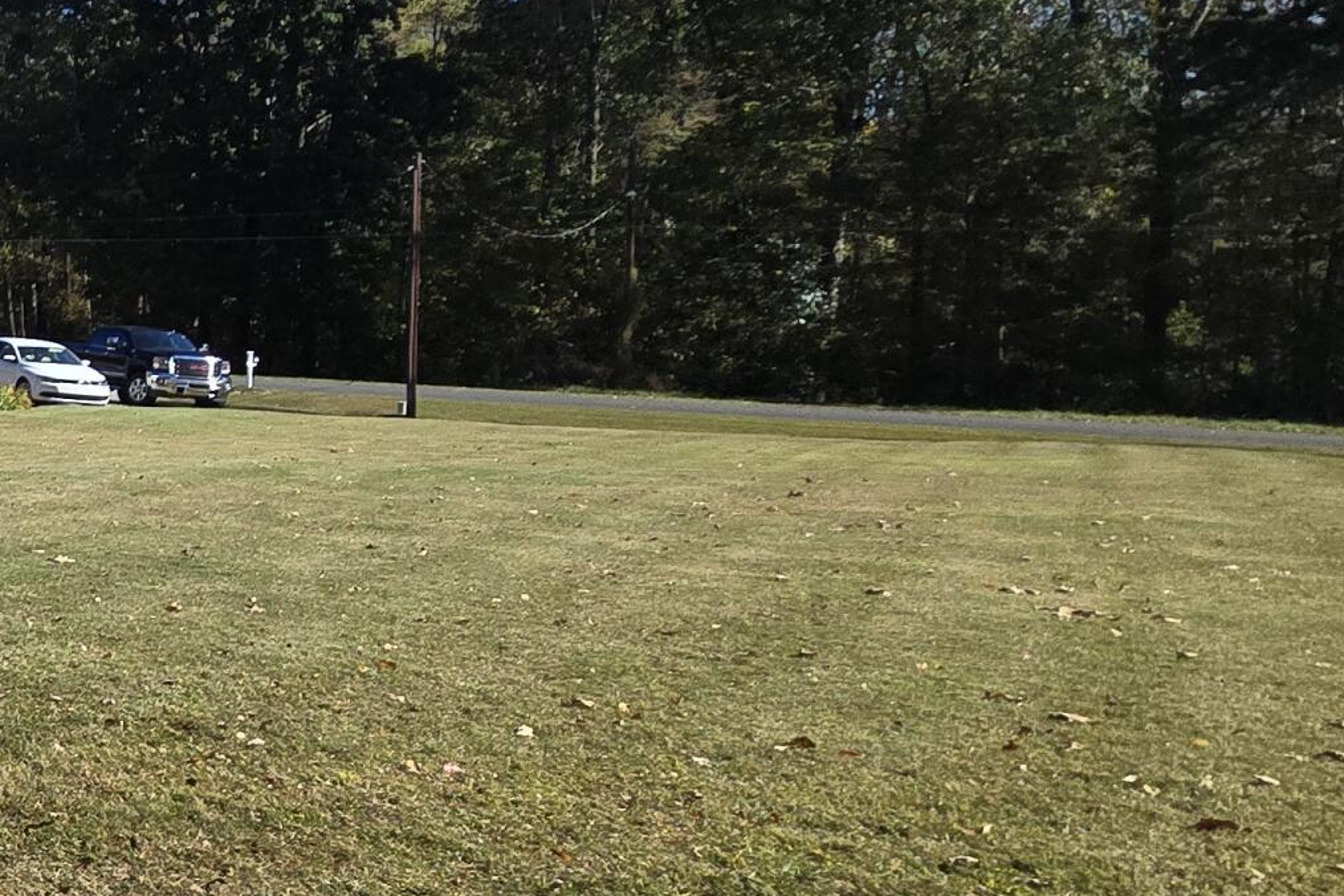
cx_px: -620
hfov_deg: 30.2
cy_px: 268
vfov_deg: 33.0
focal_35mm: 40
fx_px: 1493
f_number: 2.2
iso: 50
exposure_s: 1/2016
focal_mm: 2.2
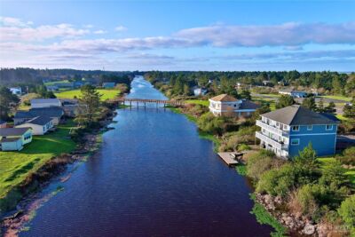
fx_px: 286
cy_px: 118
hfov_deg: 63.6
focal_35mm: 29
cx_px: 178
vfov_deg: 45.0
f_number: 2.8
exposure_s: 1/965
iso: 100
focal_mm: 10.57
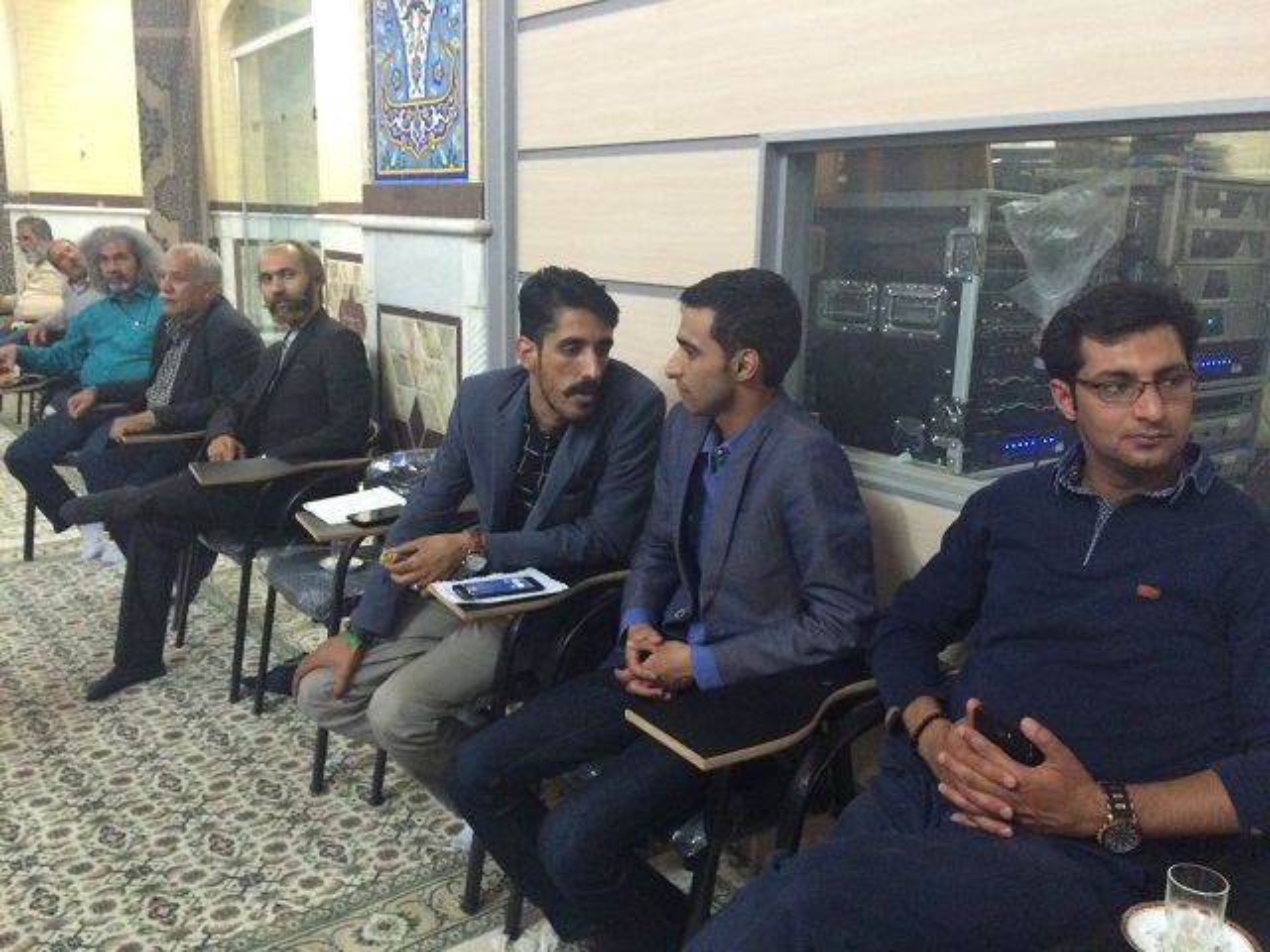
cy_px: 476
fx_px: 1064
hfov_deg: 61.7
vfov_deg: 48.2
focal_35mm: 29
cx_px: 635
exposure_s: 1/25
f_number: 2.2
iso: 320
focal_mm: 4.15
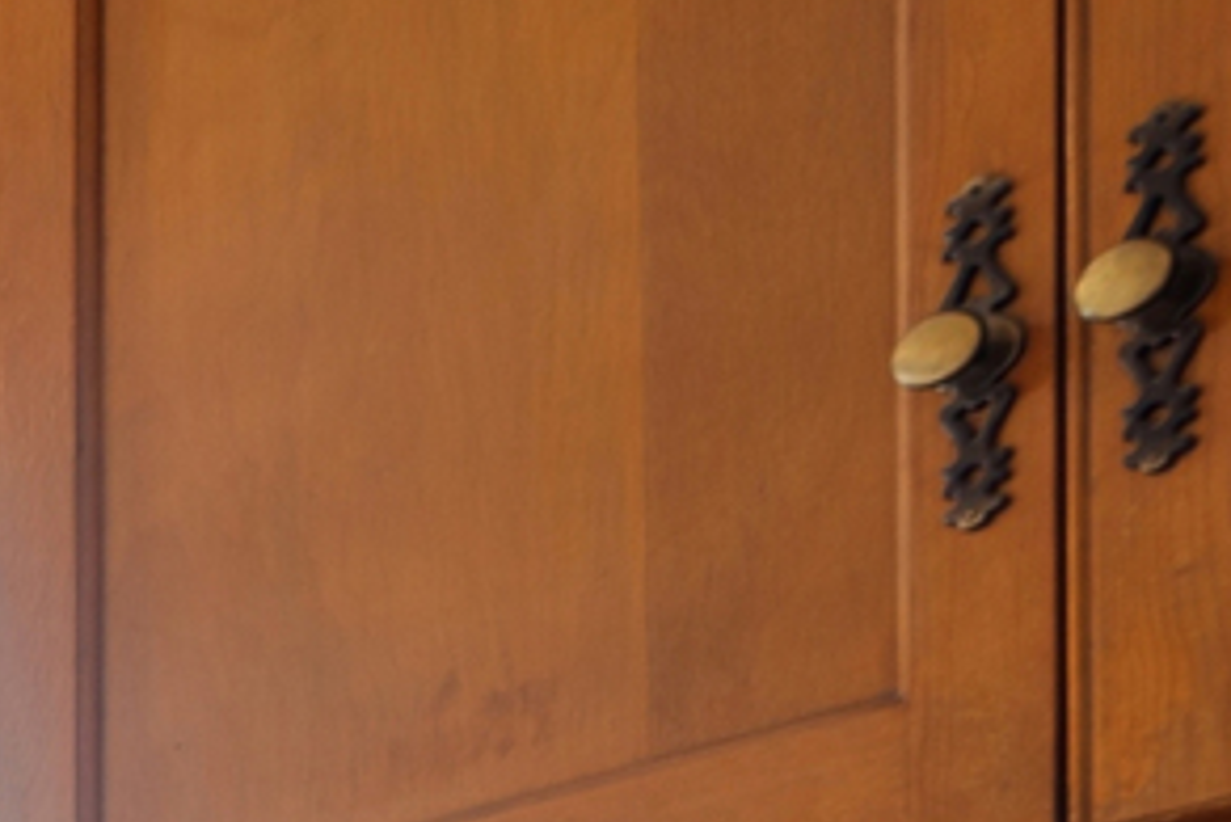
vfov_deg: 13.5
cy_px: 1770
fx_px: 2839
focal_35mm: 83
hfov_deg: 13.7
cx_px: -1956
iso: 200
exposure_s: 1/50
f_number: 8
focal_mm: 15
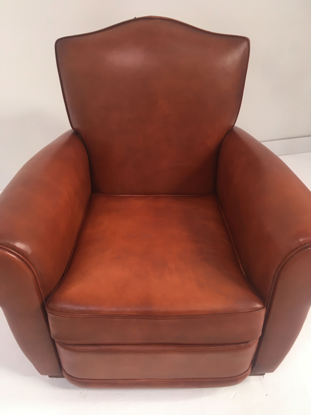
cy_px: 208
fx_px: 347
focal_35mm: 29
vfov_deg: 61.7
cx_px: 156
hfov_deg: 48.2
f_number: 2.2
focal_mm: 4.15
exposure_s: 1/33
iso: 64
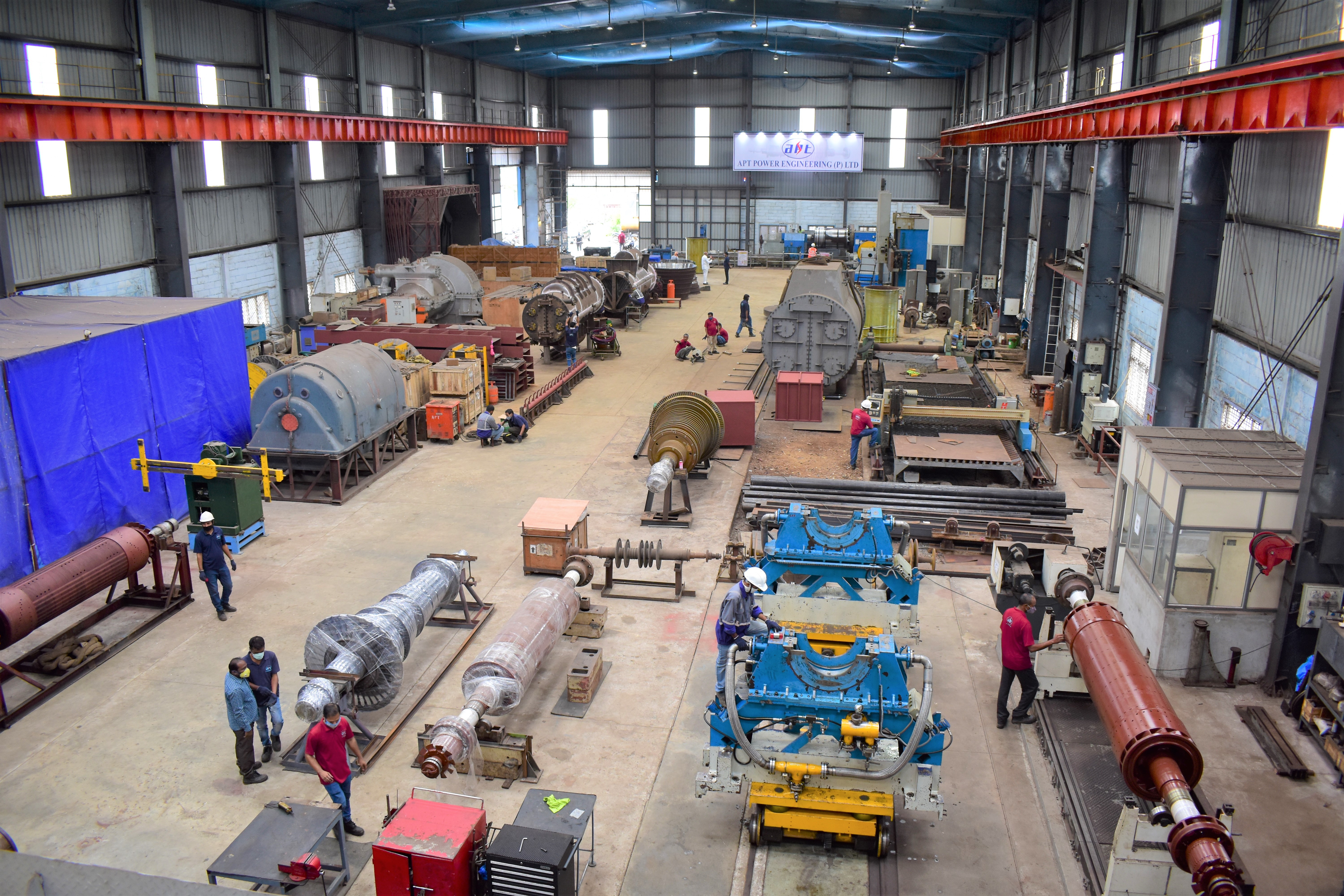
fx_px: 1008
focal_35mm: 27
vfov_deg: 47.9
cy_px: 448
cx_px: 672
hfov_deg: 67.4
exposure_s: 1/80
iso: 400
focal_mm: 18
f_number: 4.5
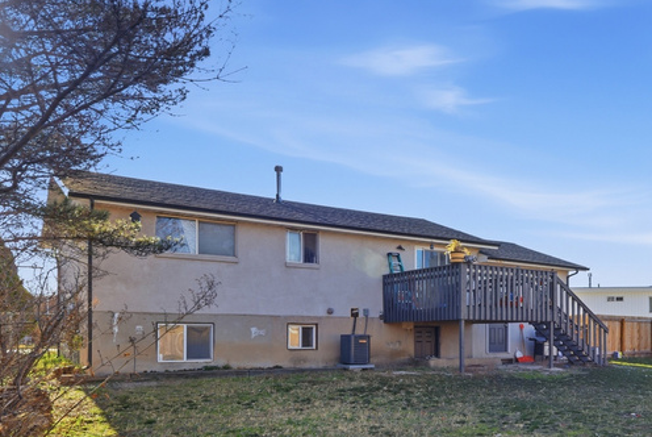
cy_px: 337
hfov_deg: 54.7
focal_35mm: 33
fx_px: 598
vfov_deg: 38.8
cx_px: 484
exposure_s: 1/400
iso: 100
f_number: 10
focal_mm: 16
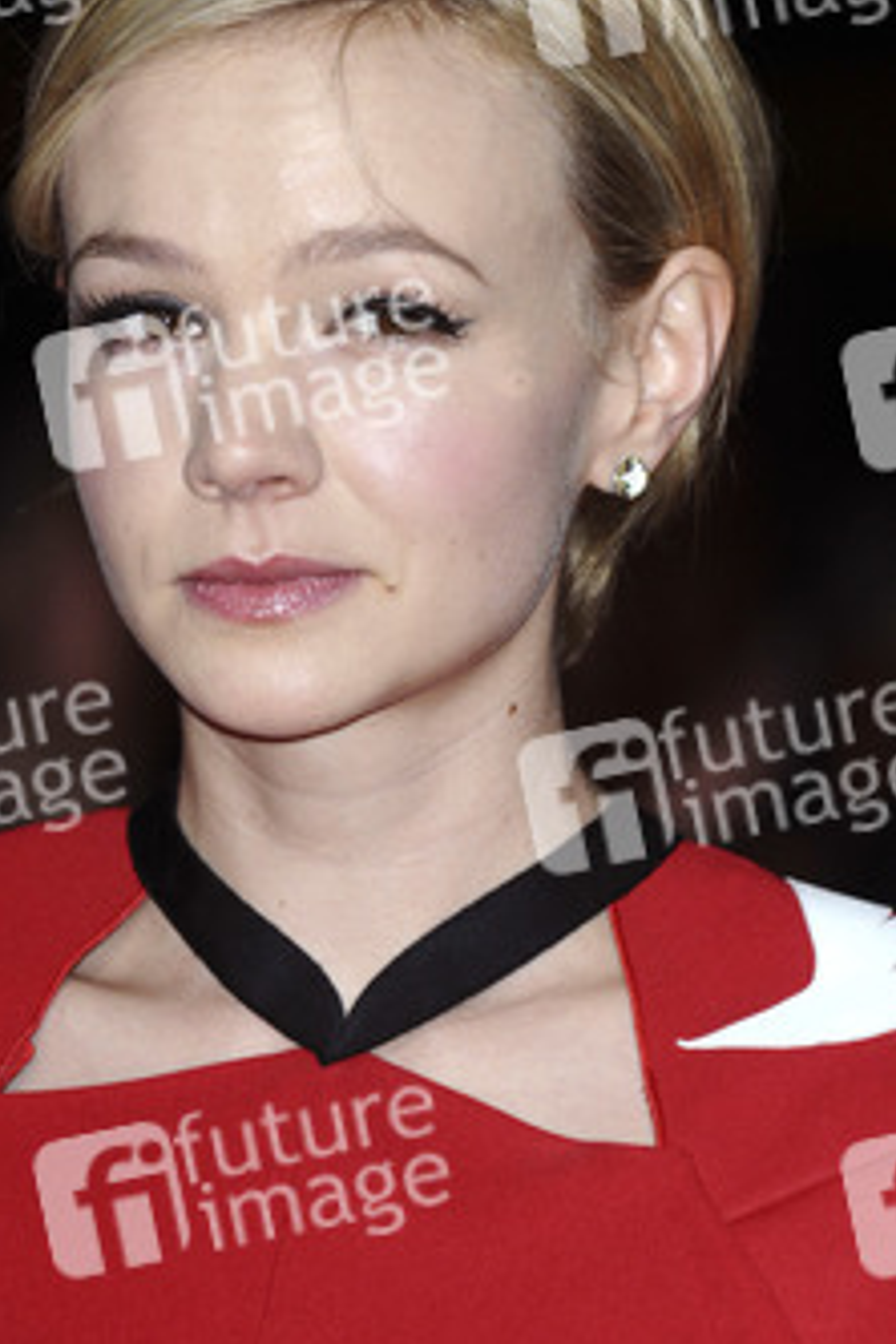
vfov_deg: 5.7
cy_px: 577
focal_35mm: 360
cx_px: 361
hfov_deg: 3.8
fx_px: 13439
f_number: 4.5
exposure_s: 1/250
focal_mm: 200
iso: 640
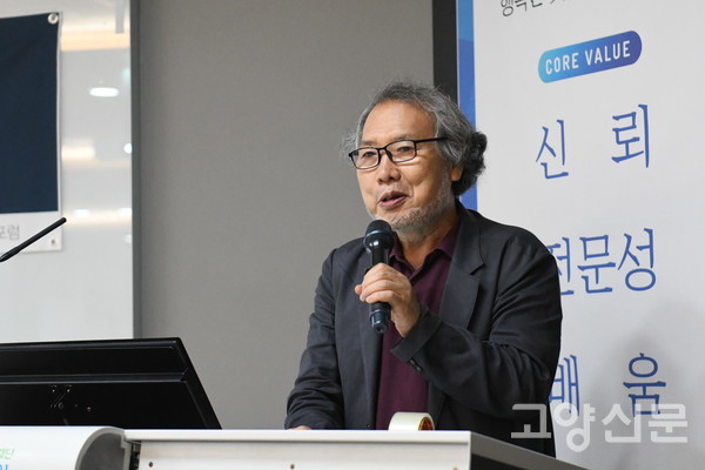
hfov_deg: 19.5
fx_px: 2056
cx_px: 352
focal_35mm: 105
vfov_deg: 13.0
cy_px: 235
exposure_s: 1/500
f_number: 3.5
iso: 8000
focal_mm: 70
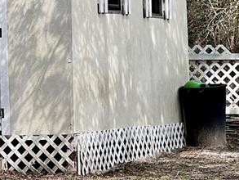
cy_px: -41
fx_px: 1858
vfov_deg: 5.5
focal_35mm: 269
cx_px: -5
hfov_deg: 7.3
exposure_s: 1/135
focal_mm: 9
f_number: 2.8
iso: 32
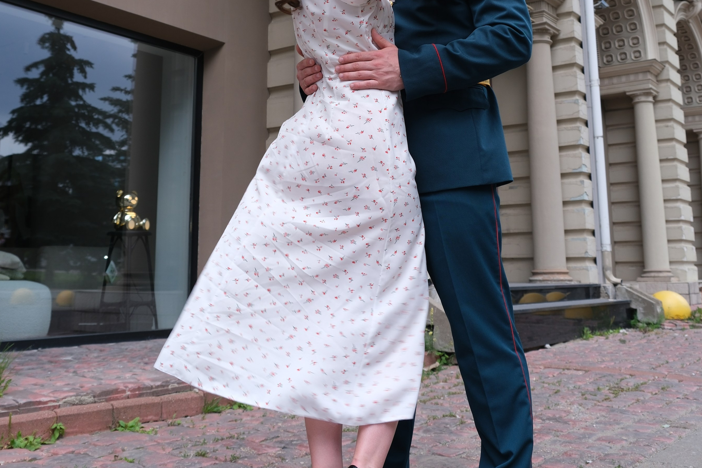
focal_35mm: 41
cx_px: 352
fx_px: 799
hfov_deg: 47.4
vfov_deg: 32.0
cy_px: 110
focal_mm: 18
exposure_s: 1/30
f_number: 4
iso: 160
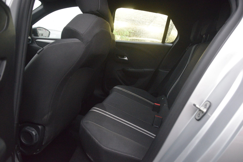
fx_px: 182
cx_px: 122
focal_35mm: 27
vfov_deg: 47.9
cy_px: 81
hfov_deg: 67.4
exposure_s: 1/60
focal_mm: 18
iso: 5600
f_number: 3.5
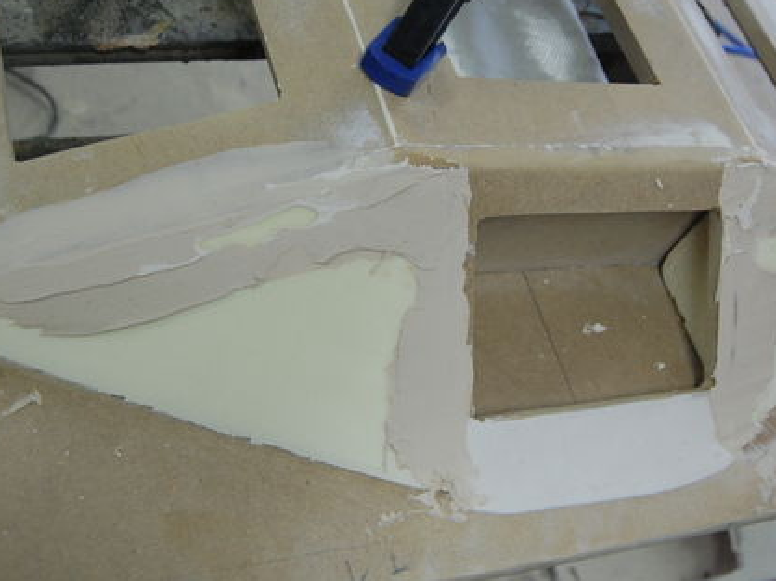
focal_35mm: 51
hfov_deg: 37.7
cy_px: 249
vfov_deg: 28.6
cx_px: 366
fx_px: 1137
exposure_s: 1/30
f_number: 3.8
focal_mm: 23
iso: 800
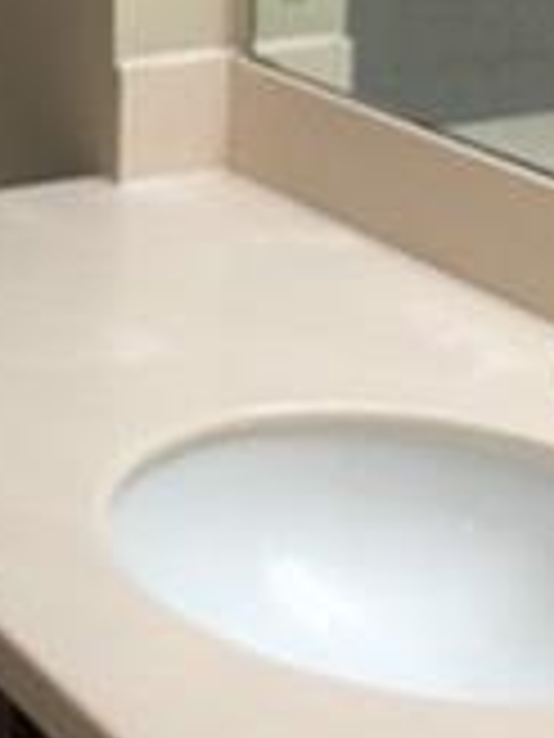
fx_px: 2411
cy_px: 351
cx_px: -104
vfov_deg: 17.4
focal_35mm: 113
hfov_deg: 12.8
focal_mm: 4.15
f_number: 2.2
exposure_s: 1/30
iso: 125
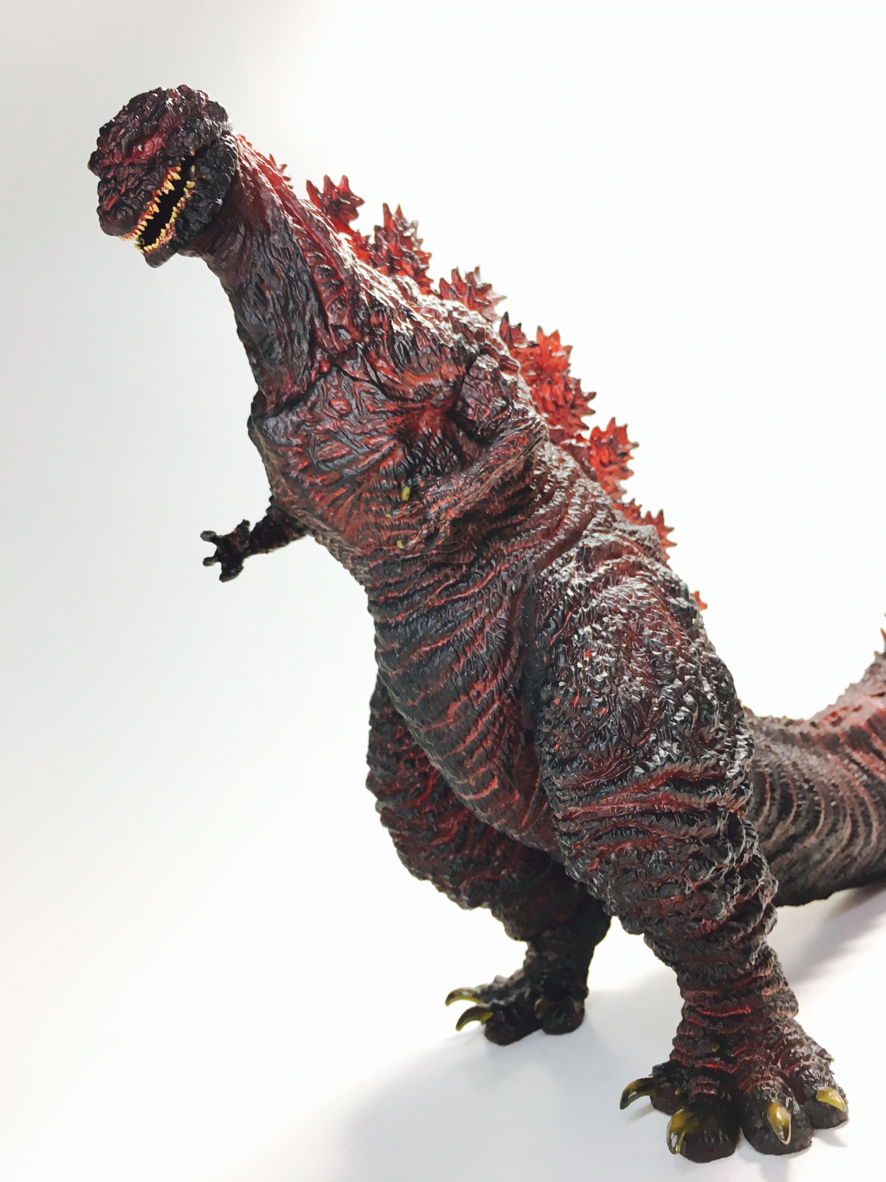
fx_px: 990
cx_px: 443
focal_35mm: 29
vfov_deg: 61.7
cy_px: 591
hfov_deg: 48.2
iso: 50
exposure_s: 1/30
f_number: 2.2
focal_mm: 4.15
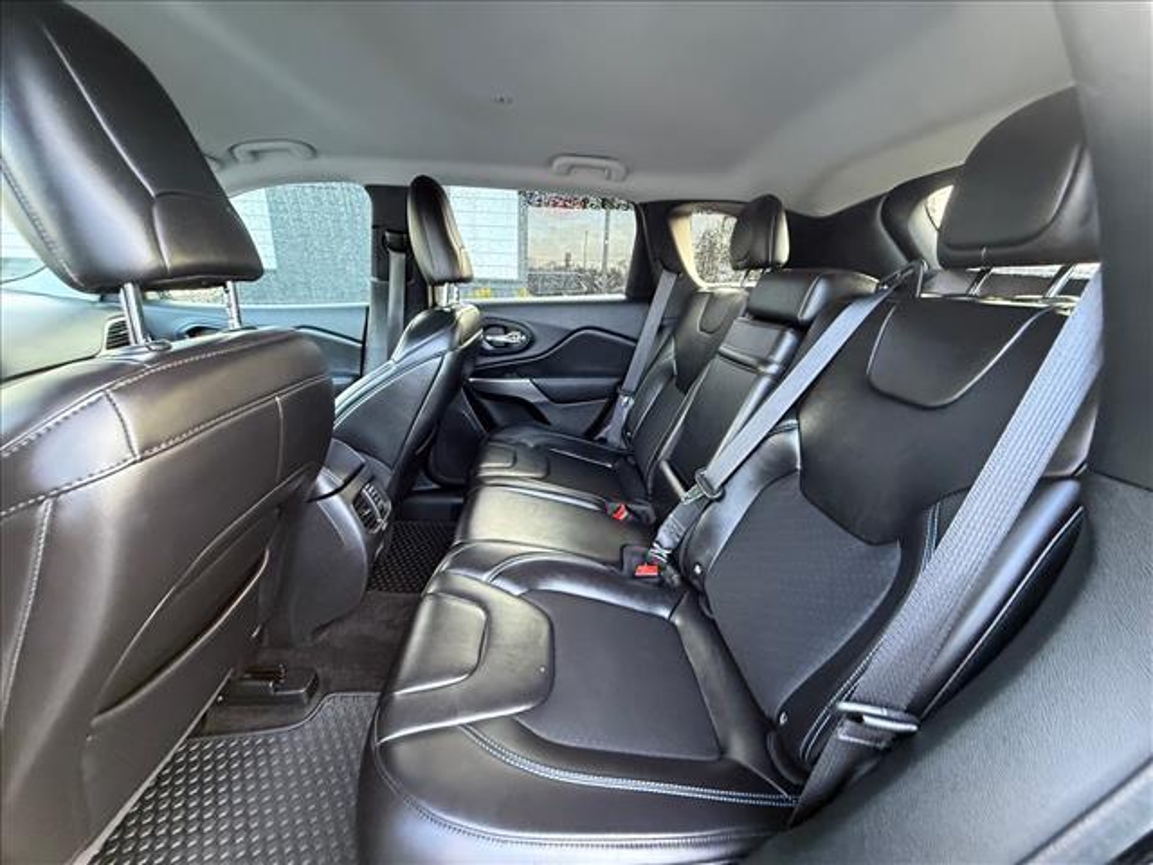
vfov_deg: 85.7
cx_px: 576
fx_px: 466
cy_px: 432
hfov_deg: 102.1
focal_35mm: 14
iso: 500
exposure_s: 1/60
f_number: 2.2
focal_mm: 2.22
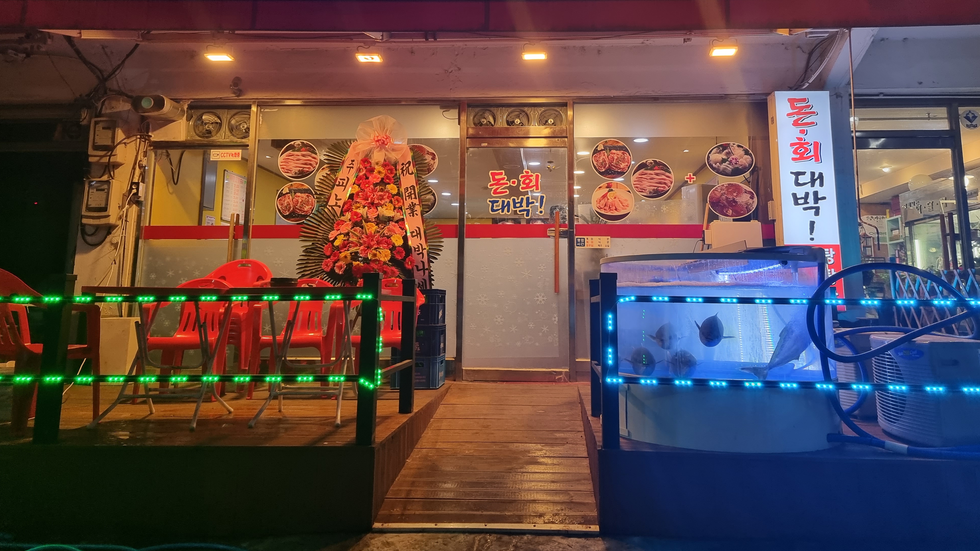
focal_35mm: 27
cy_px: 176
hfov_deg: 69.8
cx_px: 504
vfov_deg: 42.2
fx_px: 702
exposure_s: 1/120
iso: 200
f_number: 1.8
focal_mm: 6.7
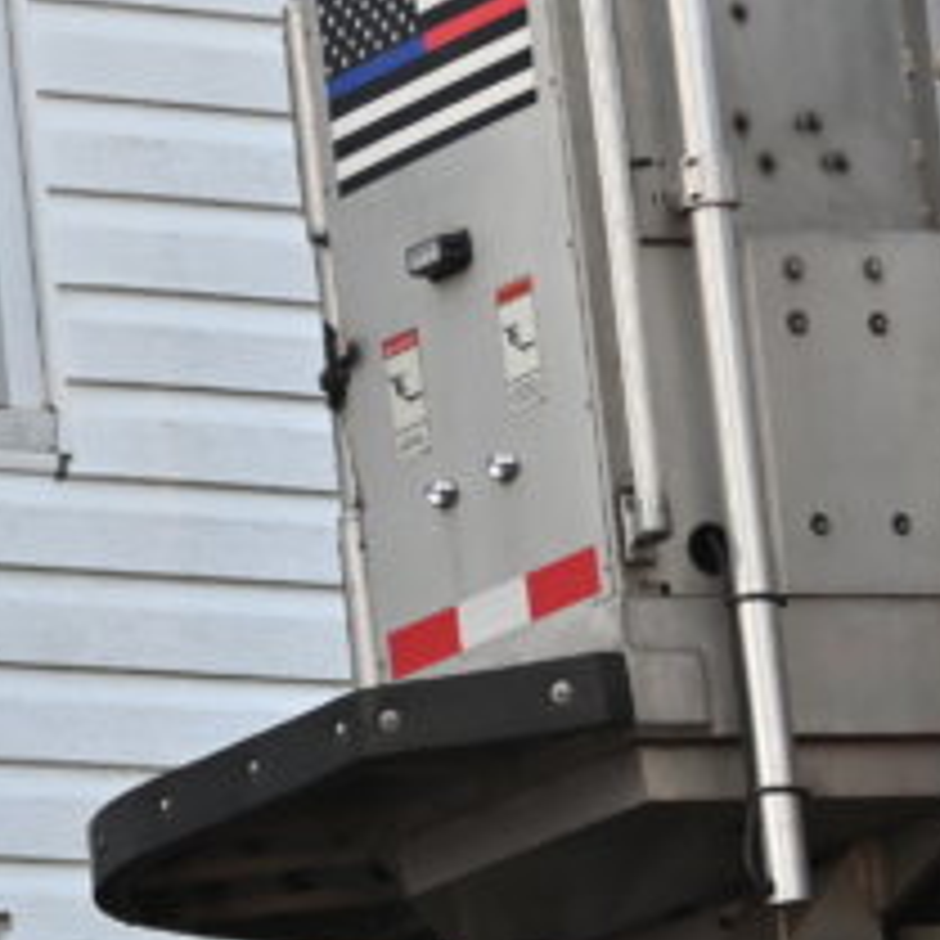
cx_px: -108
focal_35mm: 449
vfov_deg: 3.9
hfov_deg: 3.9
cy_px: 823
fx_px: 13794
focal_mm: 72
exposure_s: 1/640
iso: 200
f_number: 2.8
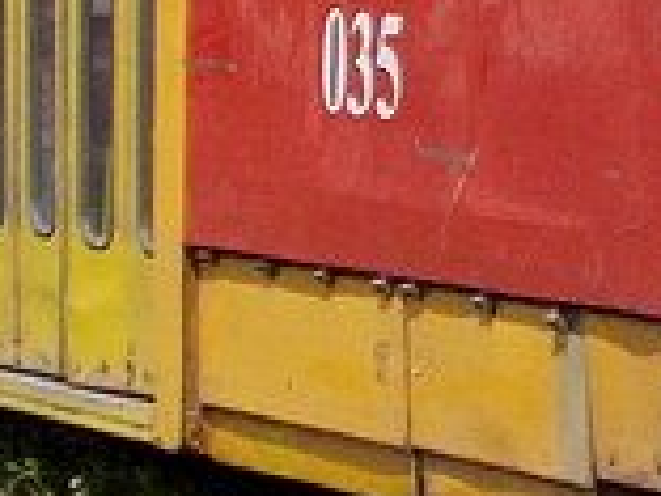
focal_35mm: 384
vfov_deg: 3.8
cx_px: 1496
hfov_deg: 5.0
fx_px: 7333
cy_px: -619
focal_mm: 9
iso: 80
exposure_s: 1/125
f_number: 11.3
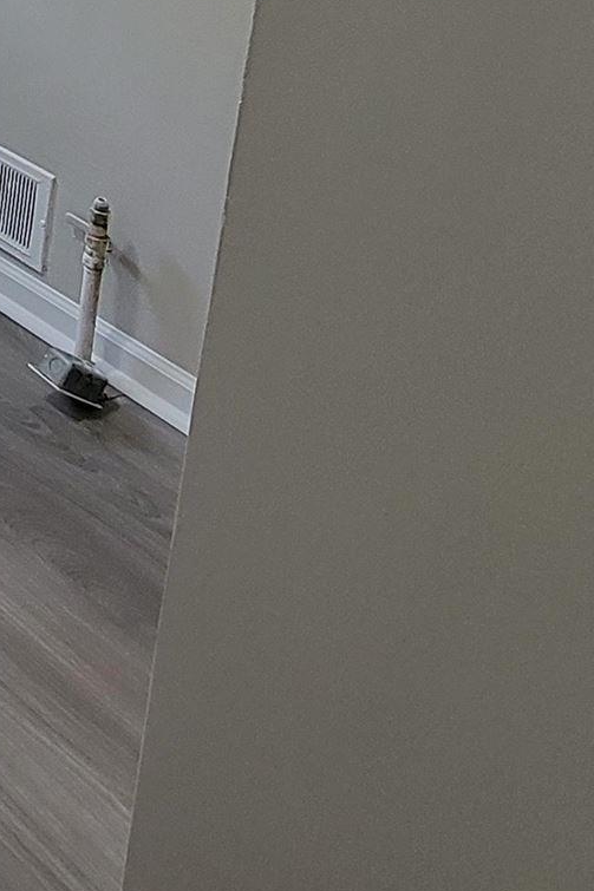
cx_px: -615
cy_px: -301
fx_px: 1362
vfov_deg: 28.7
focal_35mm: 55
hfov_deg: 17.3
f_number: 2.2
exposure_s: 1/60
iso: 160
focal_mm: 2.2
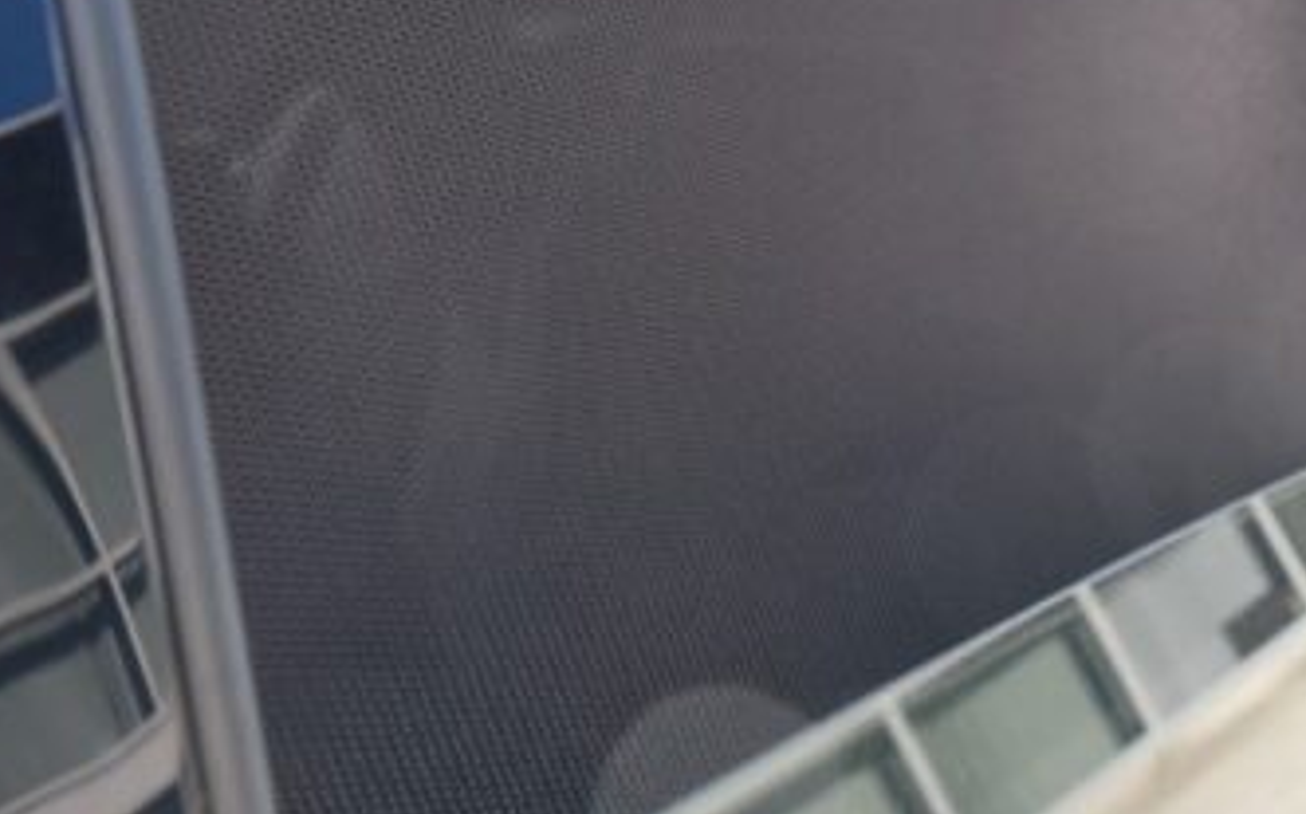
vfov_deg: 29.8
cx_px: 936
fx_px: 1529
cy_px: 344
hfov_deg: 45.1
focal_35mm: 43
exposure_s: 1/105
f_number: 5
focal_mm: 18.8
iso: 320
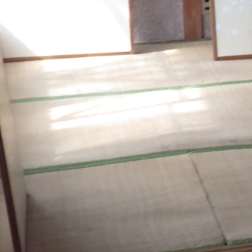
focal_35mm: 127
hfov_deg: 12.3
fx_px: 1046
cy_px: 32
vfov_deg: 13.6
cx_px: 493
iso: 160
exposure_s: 1/45
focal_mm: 5
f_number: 3.5
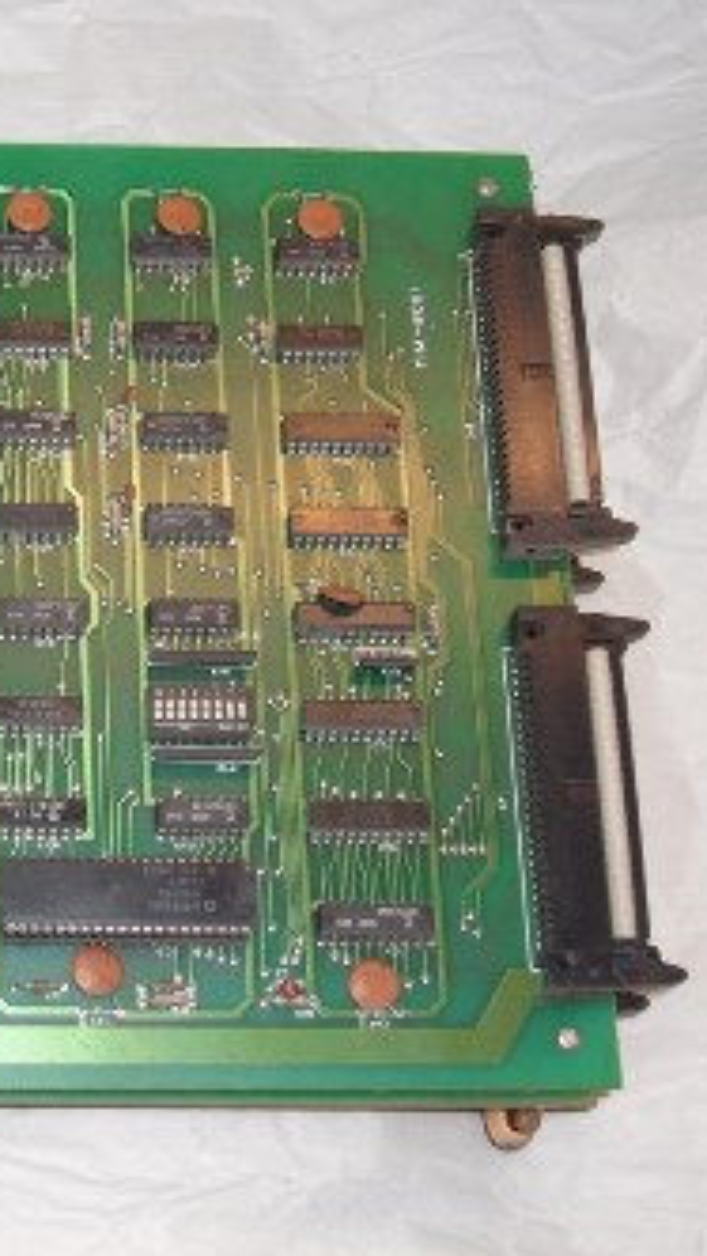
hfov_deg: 15.0
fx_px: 2597
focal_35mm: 78
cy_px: 624
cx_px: -117
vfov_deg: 27.2
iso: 200
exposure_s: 1/60
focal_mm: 9.5
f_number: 3.9
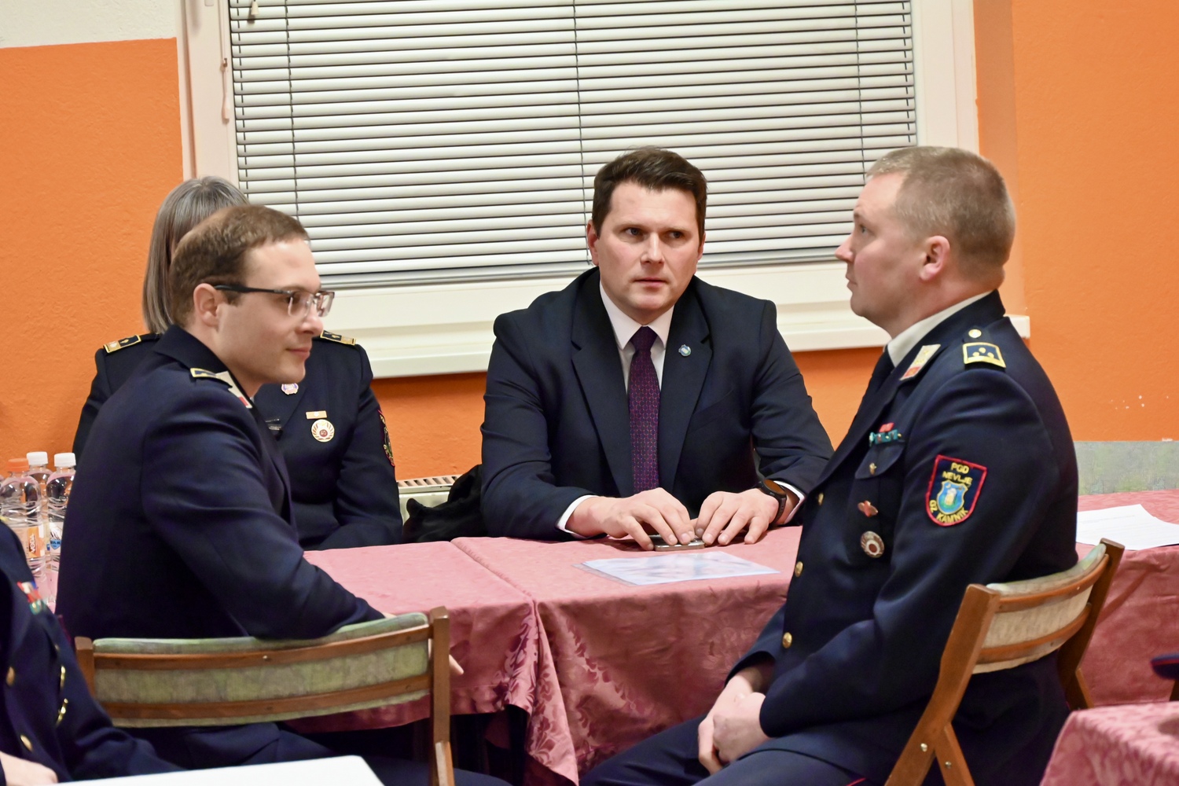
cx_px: 590
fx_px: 4421
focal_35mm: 135
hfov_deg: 15.2
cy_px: 393
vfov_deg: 10.2
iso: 10000
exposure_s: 1/125
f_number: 6.3
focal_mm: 135
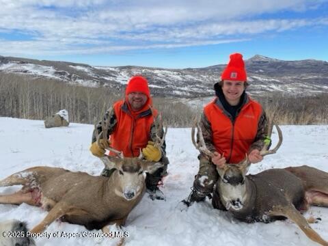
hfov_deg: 67.3
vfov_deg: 53.1
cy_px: 123
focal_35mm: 26
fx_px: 246
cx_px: 164
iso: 32
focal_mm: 4.2
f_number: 1.6
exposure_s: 1/3610
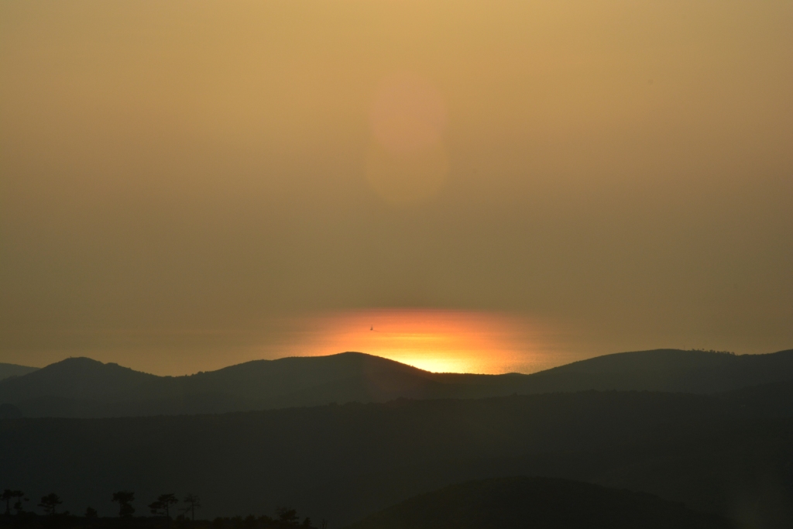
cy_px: 264
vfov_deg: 8.7
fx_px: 3470
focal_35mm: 158
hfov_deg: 13.0
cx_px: 396
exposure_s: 1/250
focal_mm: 105
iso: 250
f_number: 18
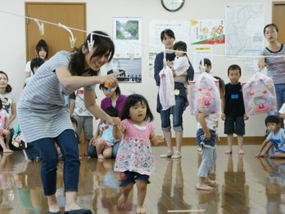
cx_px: 125
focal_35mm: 87
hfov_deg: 22.5
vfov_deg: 17.0
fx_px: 716
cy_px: 113
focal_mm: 50
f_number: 5
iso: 800
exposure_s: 1/40
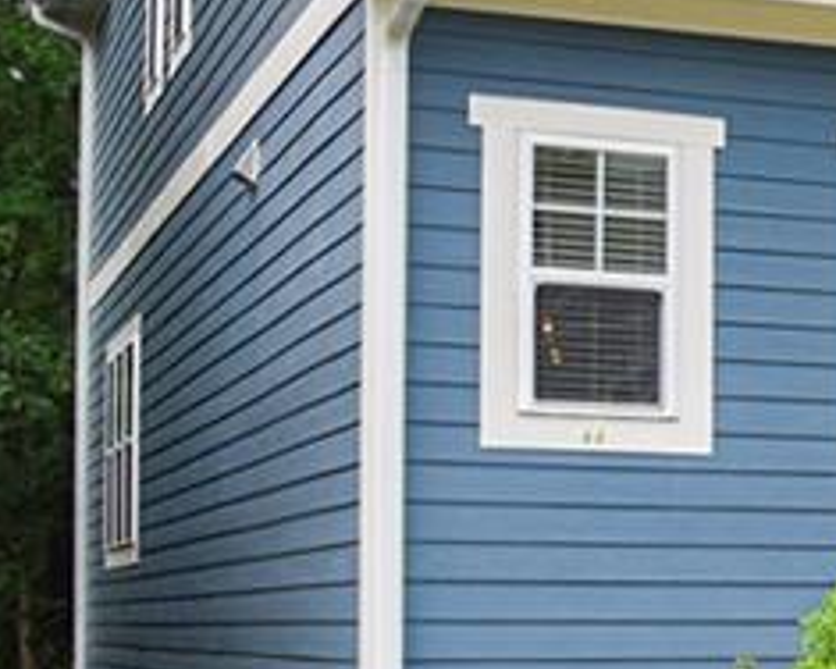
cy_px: 272
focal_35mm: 98
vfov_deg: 15.7
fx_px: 2425
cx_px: 1505
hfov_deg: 16.4
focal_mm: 24
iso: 640
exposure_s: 1/250
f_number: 8
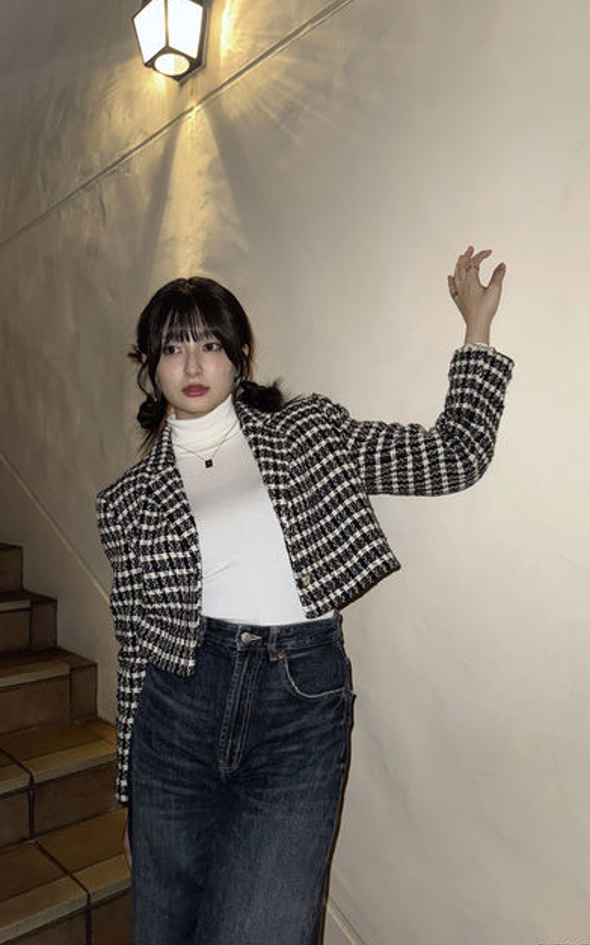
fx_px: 669
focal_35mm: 26
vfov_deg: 70.4
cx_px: 241
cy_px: 477
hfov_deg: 47.4
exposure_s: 1/11
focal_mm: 6.76
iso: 100
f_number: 1.78
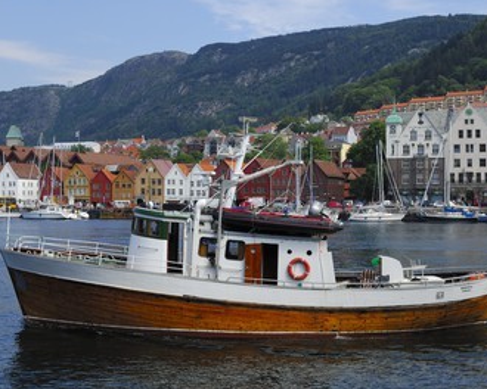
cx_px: 228
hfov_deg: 33.8
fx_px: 801
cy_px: 194
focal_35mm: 56
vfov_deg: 27.3
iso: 100
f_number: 7.1
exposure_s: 1/320
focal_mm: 31
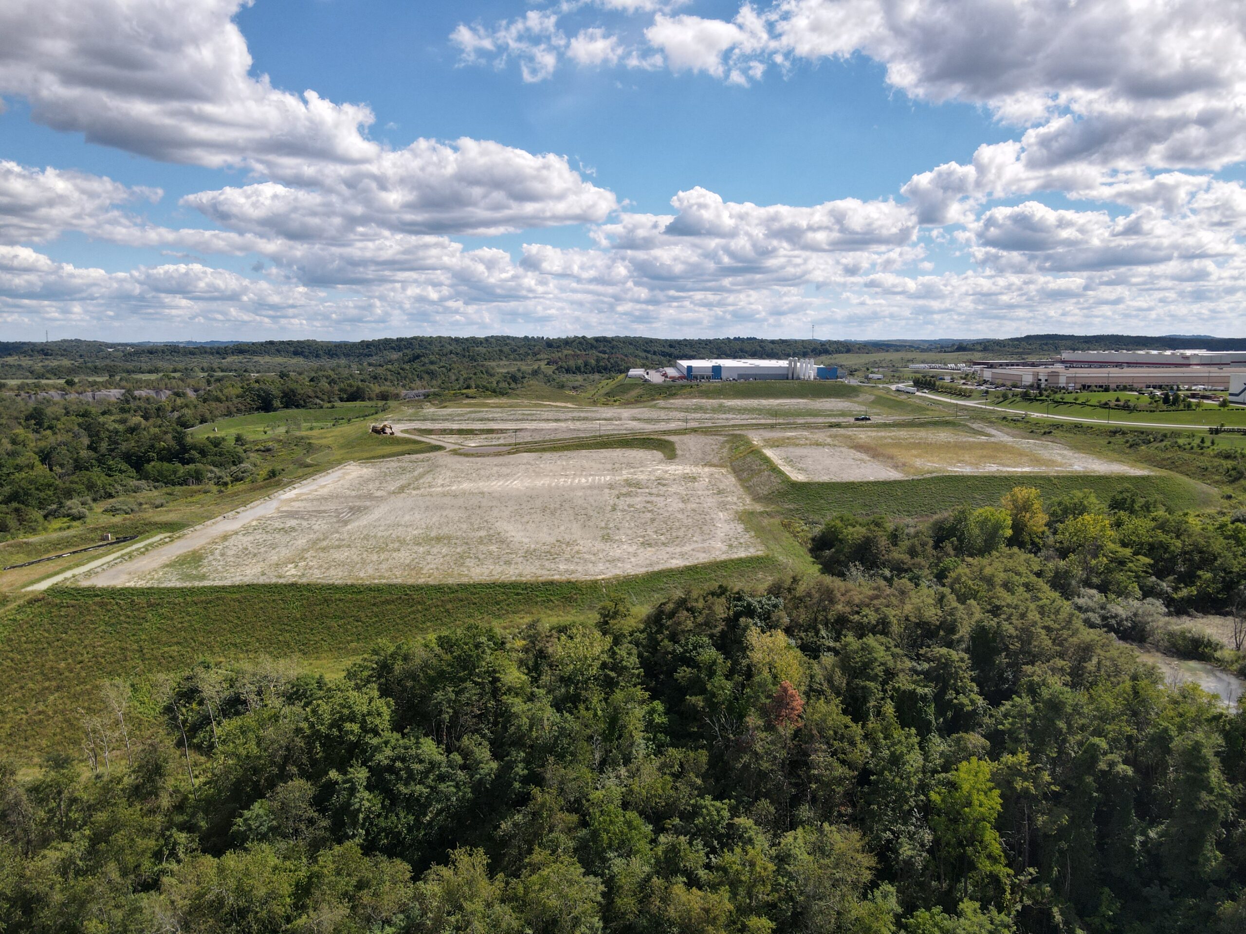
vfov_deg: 56.8
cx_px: 623
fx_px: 864
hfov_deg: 71.6
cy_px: 467
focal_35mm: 24
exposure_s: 1/1000
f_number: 2.8
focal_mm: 4.5
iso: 100
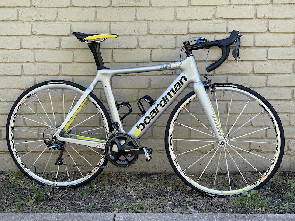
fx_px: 545
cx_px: 148
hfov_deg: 30.3
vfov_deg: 22.9
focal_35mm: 64
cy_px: 110
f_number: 2.2
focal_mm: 7.5
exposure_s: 1/122
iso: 32
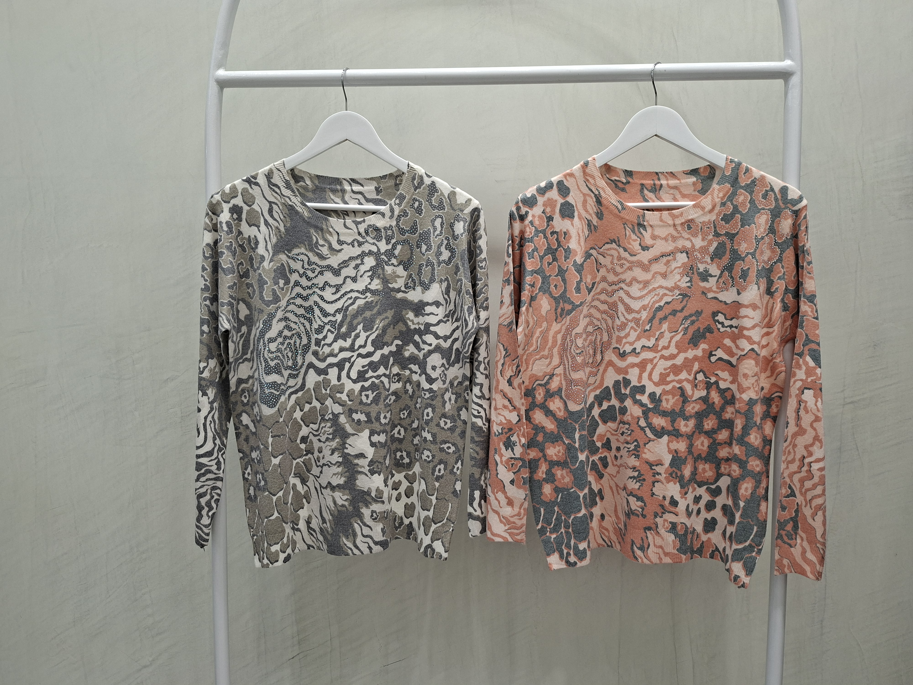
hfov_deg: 73.9
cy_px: 342
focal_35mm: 23
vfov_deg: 58.9
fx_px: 607
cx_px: 456
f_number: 1.8
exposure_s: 1/100
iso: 80
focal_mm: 5.54
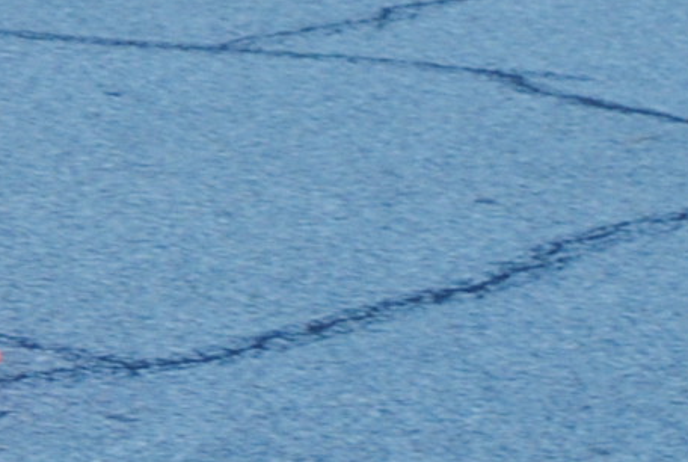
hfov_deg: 4.2
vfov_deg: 2.9
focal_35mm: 476
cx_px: -993
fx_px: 9115
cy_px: -772
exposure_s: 1/250
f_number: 8
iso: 400
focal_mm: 50
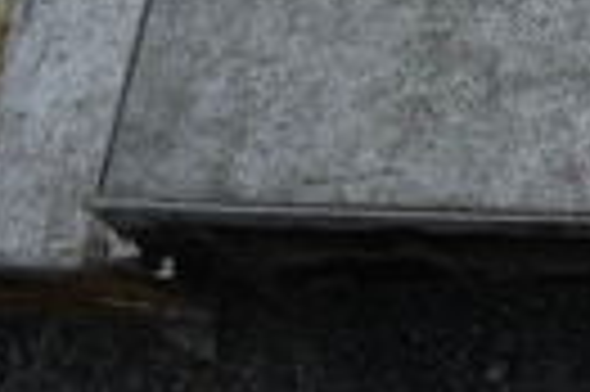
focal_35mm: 126
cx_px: 1054
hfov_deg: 14.4
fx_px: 2062
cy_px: -446
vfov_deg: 9.9
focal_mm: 18
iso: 100
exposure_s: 1/320
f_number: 9
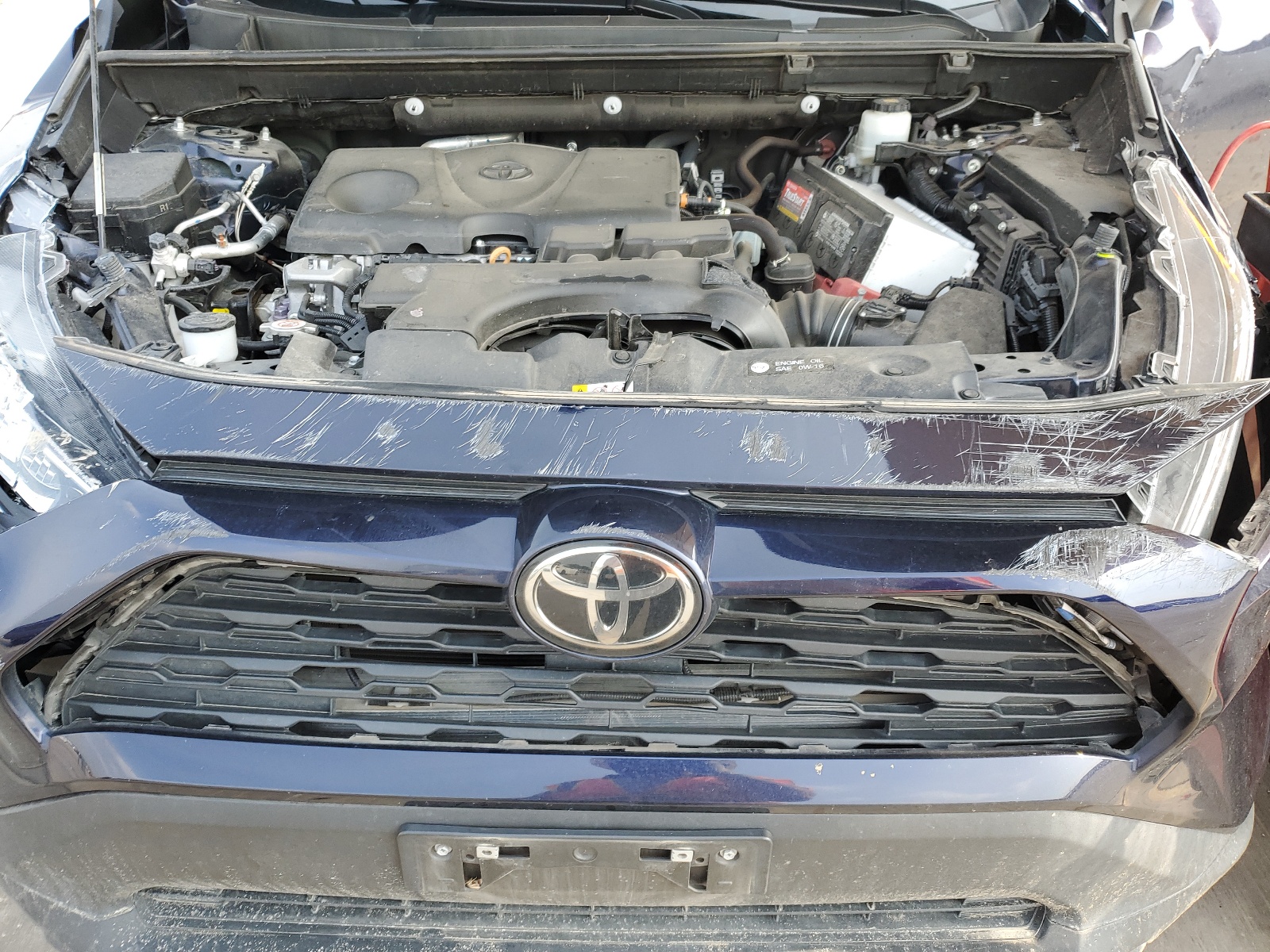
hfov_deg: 67.3
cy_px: 476
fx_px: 954
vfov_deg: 53.1
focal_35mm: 26
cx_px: 635
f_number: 1.5
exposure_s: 1/323
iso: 50
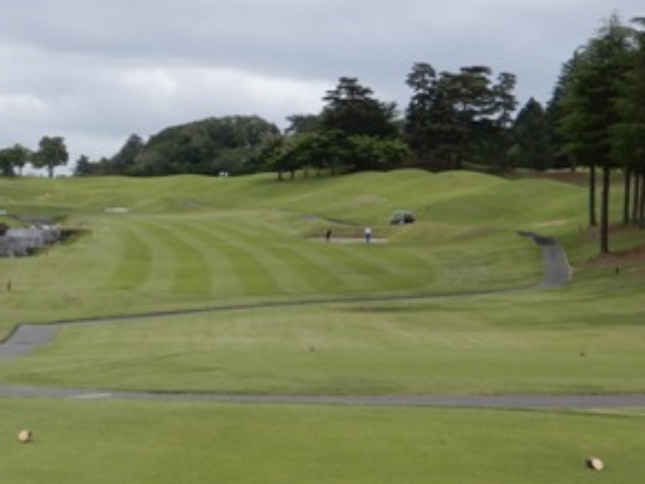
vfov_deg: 16.1
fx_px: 1714
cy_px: 267
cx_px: 80
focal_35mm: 92
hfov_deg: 20.9
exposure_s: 1/400
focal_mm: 7.5
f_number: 4
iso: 80
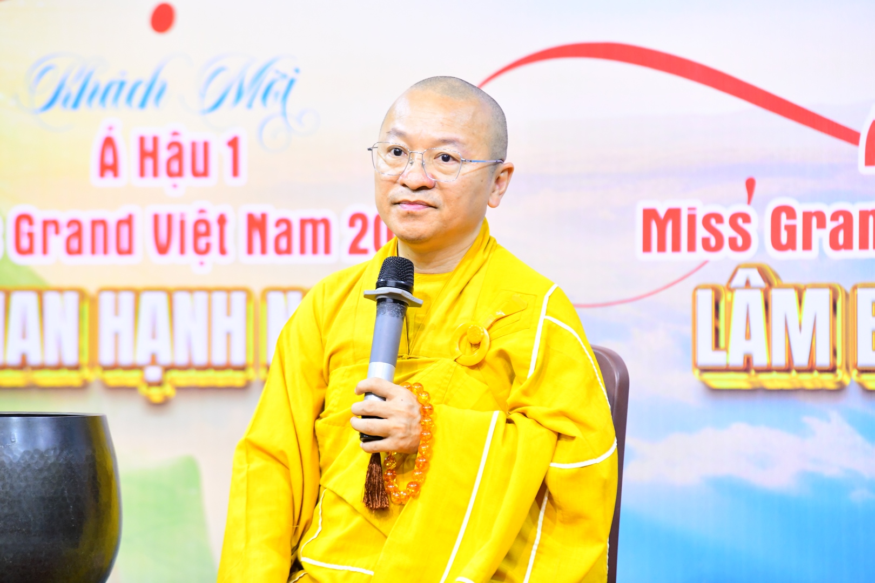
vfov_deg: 7.4
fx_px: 4496
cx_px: 438
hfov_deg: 11.1
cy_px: 292
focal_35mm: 185
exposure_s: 1/160
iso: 4000
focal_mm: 185
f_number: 4
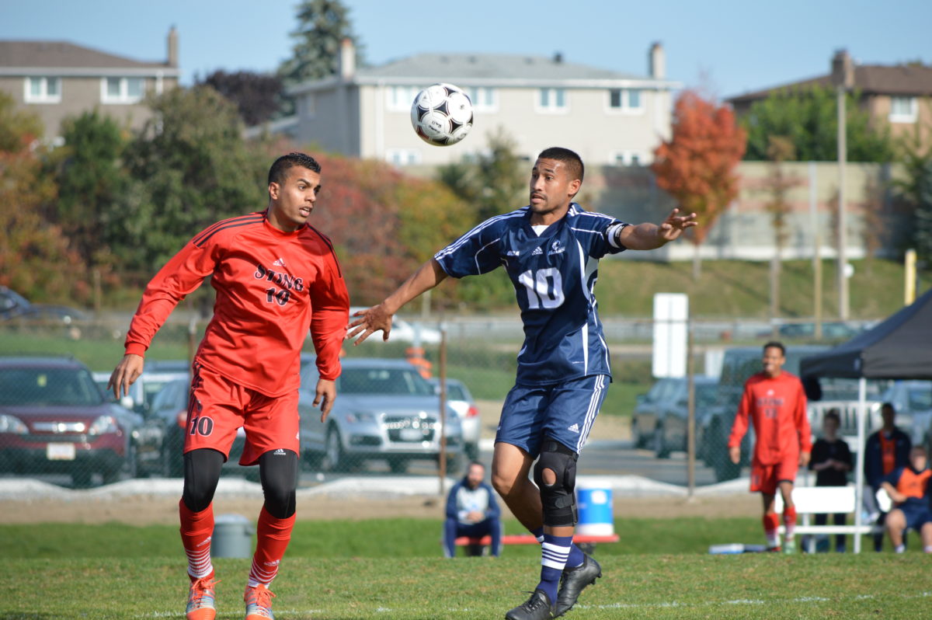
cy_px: 310
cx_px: 466
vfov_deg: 5.1
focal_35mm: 270
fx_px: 6984
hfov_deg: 7.6
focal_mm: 180
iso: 400
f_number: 5.6
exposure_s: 1/1600
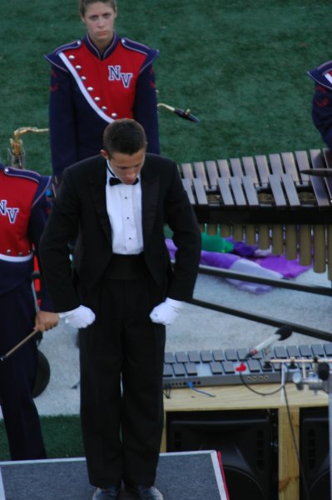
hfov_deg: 2.3
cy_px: 250
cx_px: 166
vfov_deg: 3.4
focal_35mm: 600
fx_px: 8314
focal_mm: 400
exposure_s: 1/160
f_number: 5.6
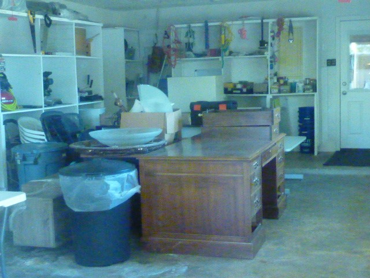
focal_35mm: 55
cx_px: 185
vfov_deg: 26.6
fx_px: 588
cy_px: 139
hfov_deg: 34.9
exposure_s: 1/50
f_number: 3.4
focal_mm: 5
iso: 1600
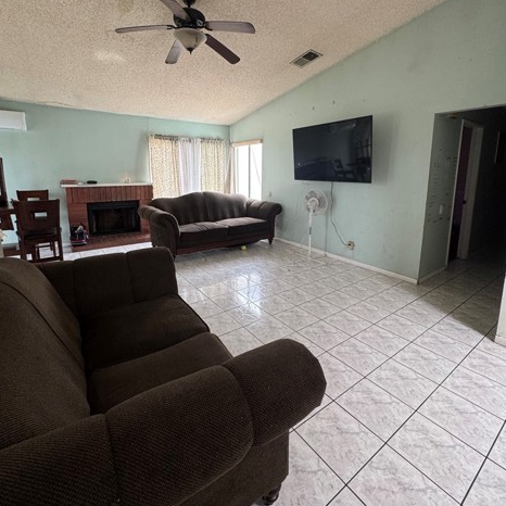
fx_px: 281
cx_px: 255
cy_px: 216
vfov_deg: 83.4
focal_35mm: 17
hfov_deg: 84.0
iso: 160
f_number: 2.2
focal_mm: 2.22
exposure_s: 1/99
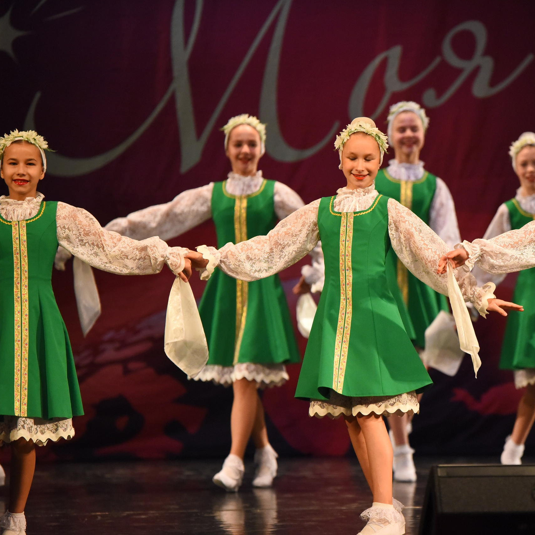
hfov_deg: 6.8
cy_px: 268
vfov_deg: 6.8
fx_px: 4476
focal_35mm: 256
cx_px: 392
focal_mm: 200
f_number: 3.2
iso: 5000
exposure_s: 1/800
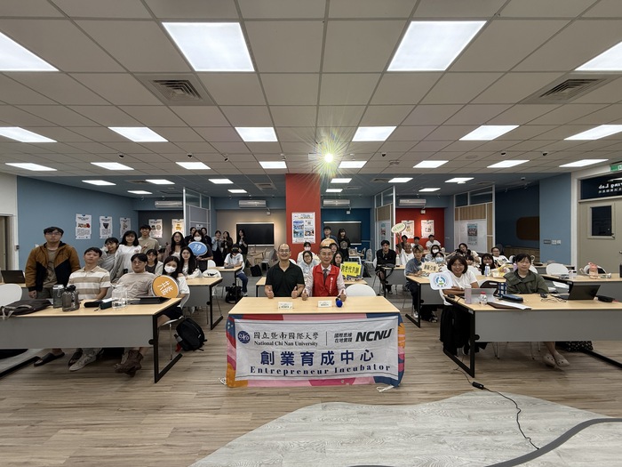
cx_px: 311
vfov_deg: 85.7
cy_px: 234
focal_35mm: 14
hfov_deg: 102.1
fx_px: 252
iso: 125
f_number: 2.2
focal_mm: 2.22
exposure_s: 1/120
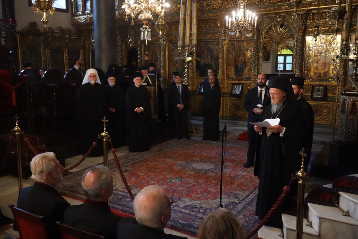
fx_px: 328
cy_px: 120
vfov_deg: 40.0
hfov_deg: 57.2
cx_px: 179
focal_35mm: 33
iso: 20000
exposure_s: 1/500
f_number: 5.6
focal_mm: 33
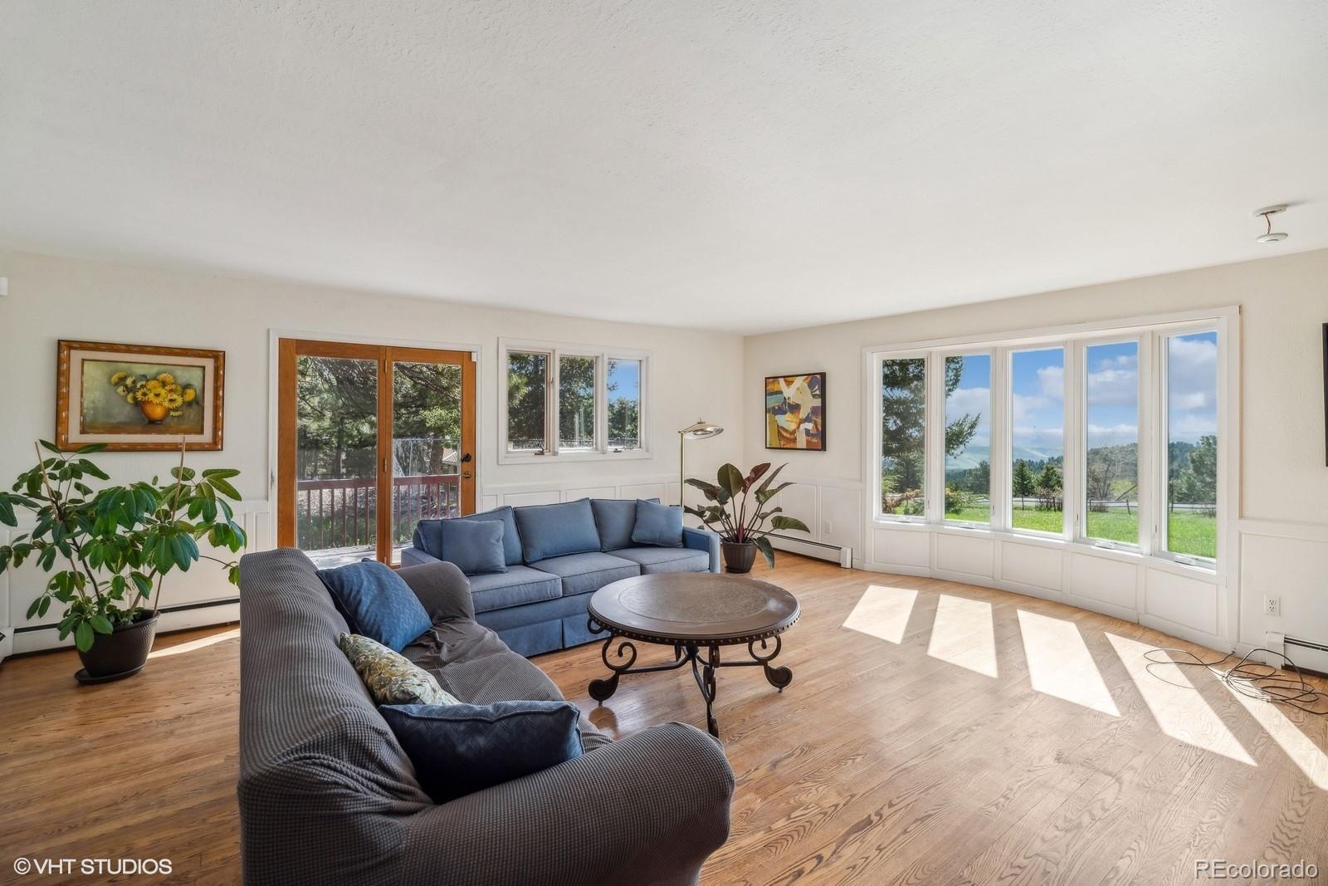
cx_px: 664
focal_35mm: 15
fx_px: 553
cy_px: 443
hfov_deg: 100.4
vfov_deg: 77.3
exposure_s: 1/60
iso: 400
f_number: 8
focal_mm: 15
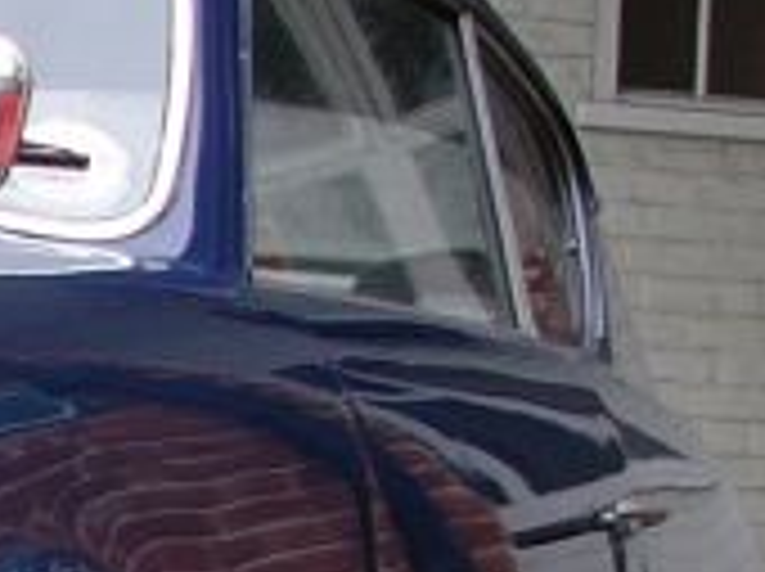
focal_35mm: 212
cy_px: 775
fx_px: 4679
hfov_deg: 8.7
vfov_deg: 6.9
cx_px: -936
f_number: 3.3
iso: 50
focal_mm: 6
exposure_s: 1/125
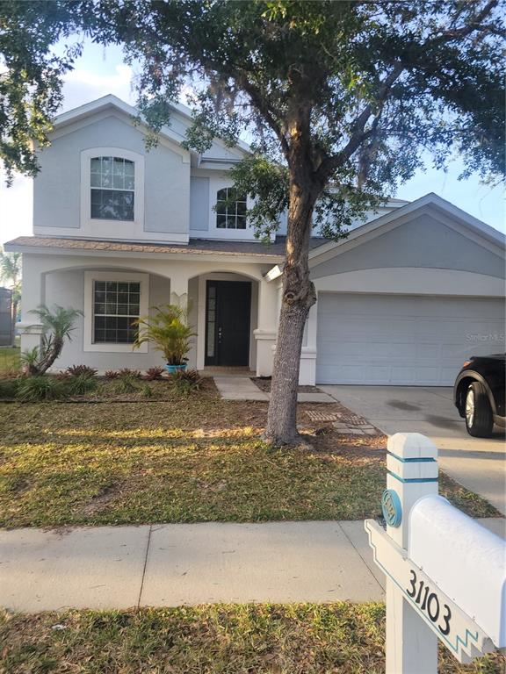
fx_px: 507
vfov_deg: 67.3
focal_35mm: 26
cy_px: 337
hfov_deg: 53.1
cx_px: 253
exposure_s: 1/378
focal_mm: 5.4
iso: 40
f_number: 1.8
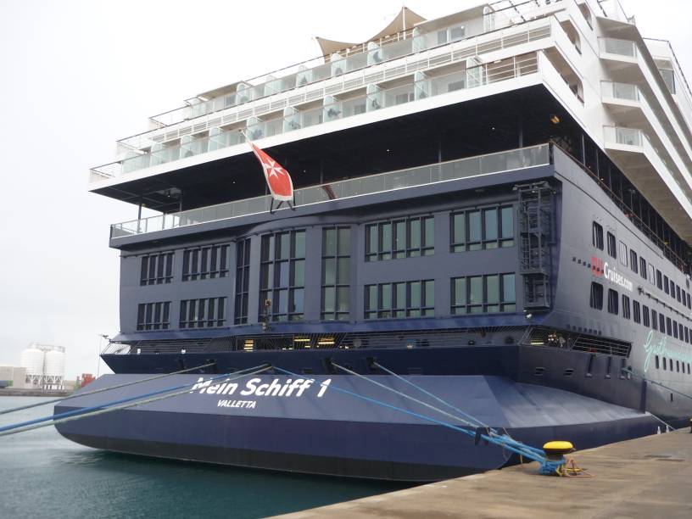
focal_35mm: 33
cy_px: 260
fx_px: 660
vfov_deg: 42.9
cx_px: 346
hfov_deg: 55.4
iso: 100
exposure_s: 1/320
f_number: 2.8
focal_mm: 5.5
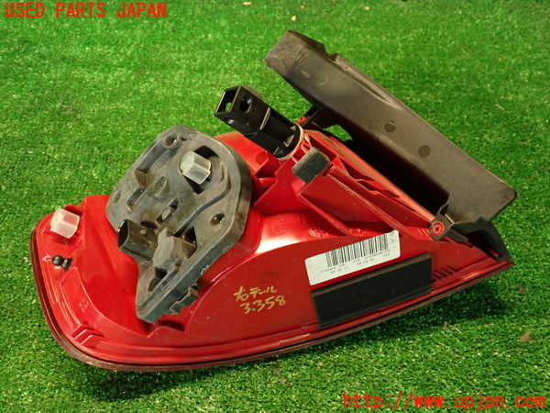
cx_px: 275
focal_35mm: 32
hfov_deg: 56.8
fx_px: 508
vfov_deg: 44.2
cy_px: 206
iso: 500
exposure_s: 1/30
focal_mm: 5.79
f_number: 2.4
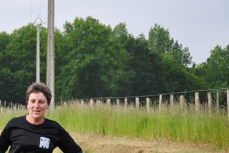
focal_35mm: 194
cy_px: 149
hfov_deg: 10.5
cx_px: -17
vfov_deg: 7.1
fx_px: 1235
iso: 450
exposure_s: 1/1000
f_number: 4.8
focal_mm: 56
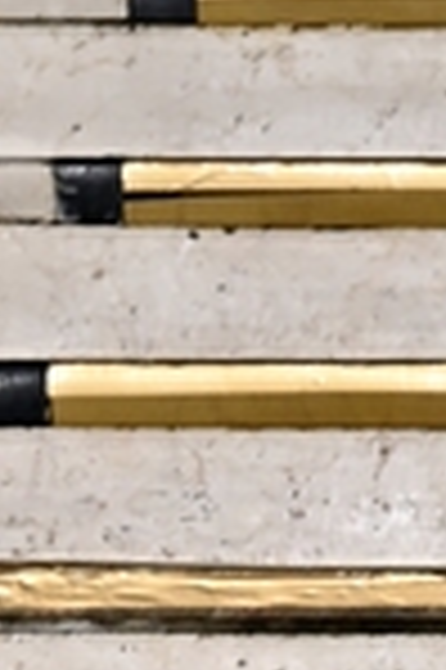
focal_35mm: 1540
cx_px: 1158
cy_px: -76
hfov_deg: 0.9
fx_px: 28683
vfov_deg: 1.3
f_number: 4
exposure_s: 1/60
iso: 800
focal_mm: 170
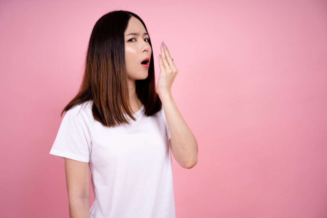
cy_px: 109
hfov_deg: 54.4
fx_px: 318
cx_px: 164
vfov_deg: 37.9
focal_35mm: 35
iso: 100
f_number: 9
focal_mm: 35
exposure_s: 1/125
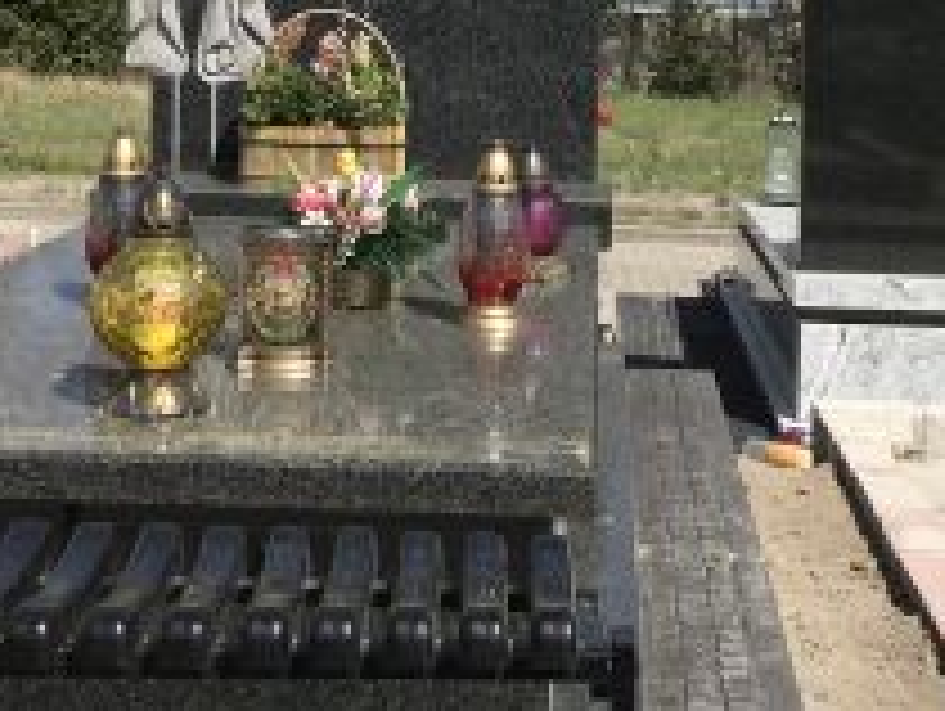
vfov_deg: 22.5
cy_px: 86
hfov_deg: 30.2
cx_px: 549
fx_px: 1749
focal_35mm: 64
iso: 20
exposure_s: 1/2519
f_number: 1.8
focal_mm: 3.99
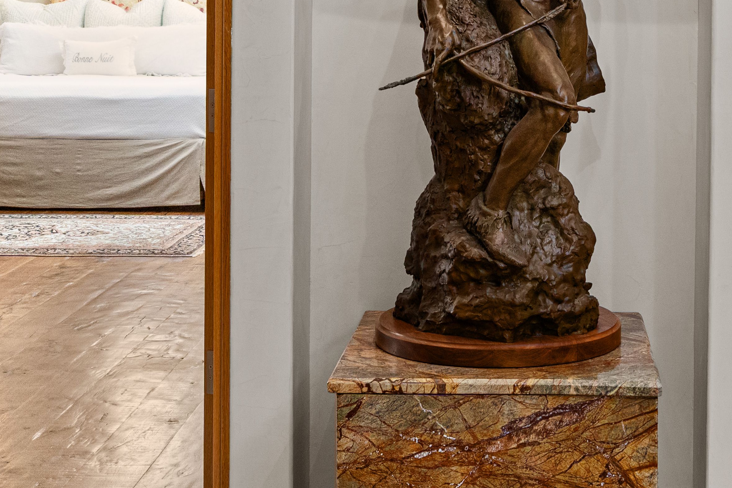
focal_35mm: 77
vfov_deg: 17.4
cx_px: 503
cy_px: 20
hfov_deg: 26.1
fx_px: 1565
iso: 400
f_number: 2.8
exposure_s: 1/25
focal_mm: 19
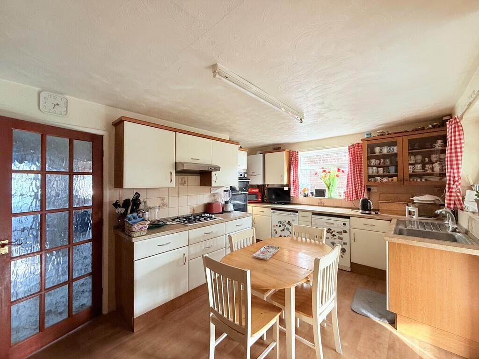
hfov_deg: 102.1
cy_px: 180
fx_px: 194
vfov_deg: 85.7
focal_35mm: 14
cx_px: 240
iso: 125
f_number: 2.2
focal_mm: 2.22
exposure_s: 1/99
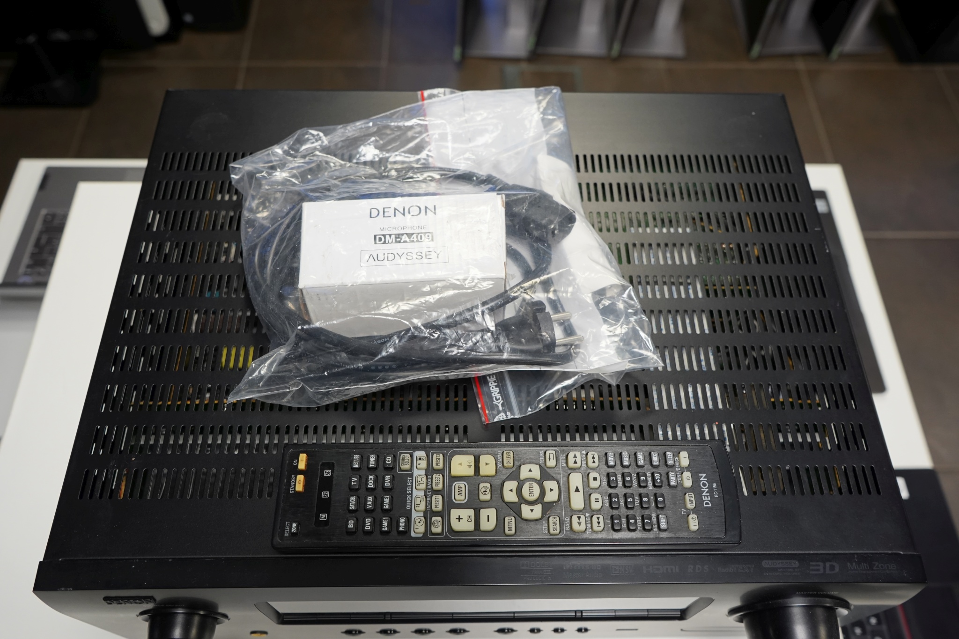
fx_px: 746
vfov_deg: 46.4
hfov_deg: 65.5
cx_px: 480
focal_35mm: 28
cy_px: 320
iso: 2000
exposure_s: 1/30
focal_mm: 28
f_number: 6.3
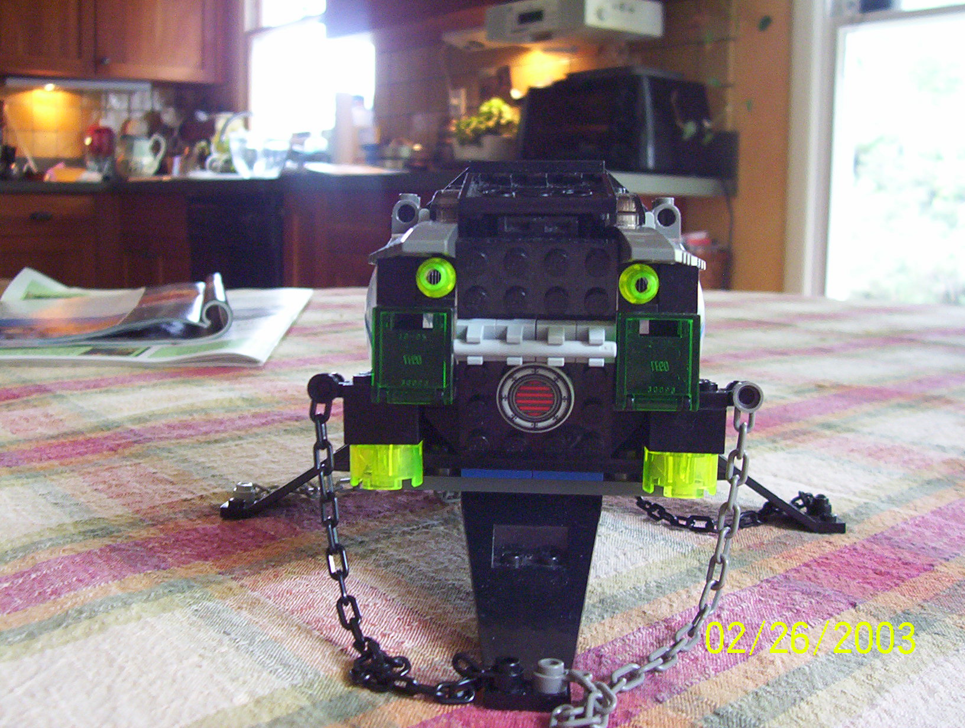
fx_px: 1202
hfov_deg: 43.8
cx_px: 482
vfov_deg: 33.7
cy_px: 364
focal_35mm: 43
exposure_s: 1/16.1
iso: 200
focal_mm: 5.77
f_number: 2.73
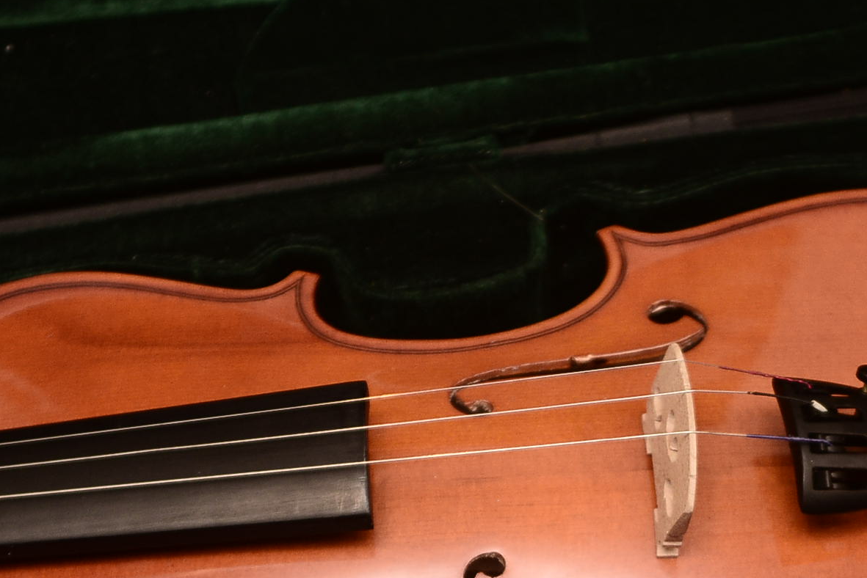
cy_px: 458
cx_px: 515
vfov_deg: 12.8
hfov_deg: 19.1
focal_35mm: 107
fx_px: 2577
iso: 1250
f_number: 4.5
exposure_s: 1/100
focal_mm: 42
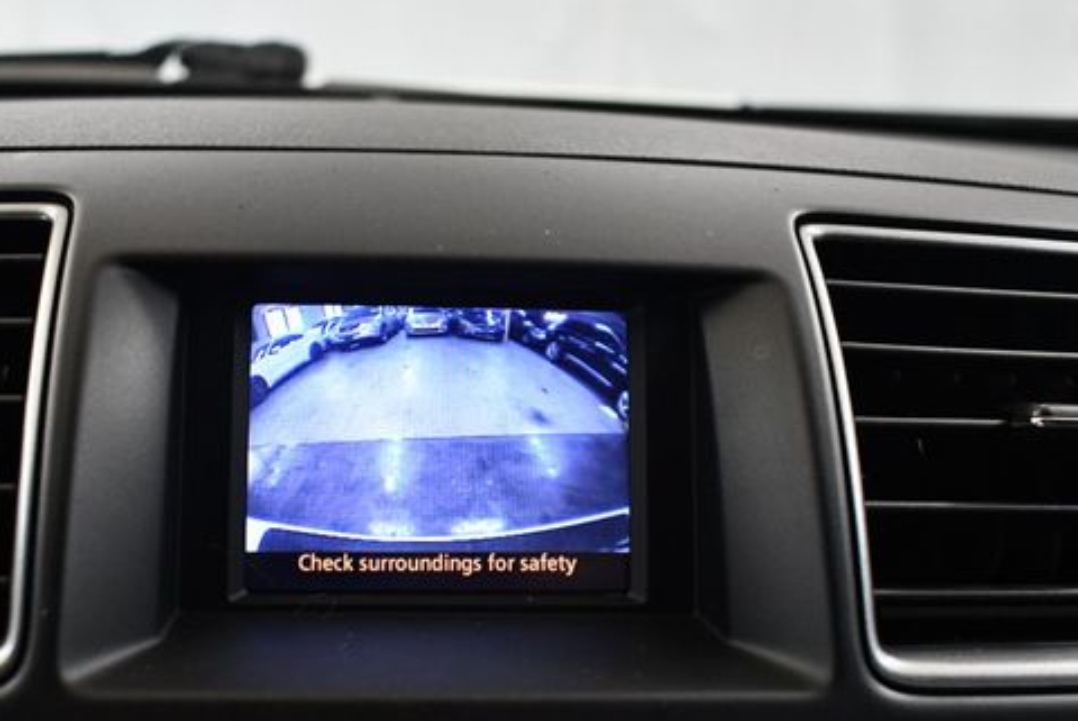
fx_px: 1439
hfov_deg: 41.0
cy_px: 438
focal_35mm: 48
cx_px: 451
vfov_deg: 28.1
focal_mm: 18
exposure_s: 1/125
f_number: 3.5
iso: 2000
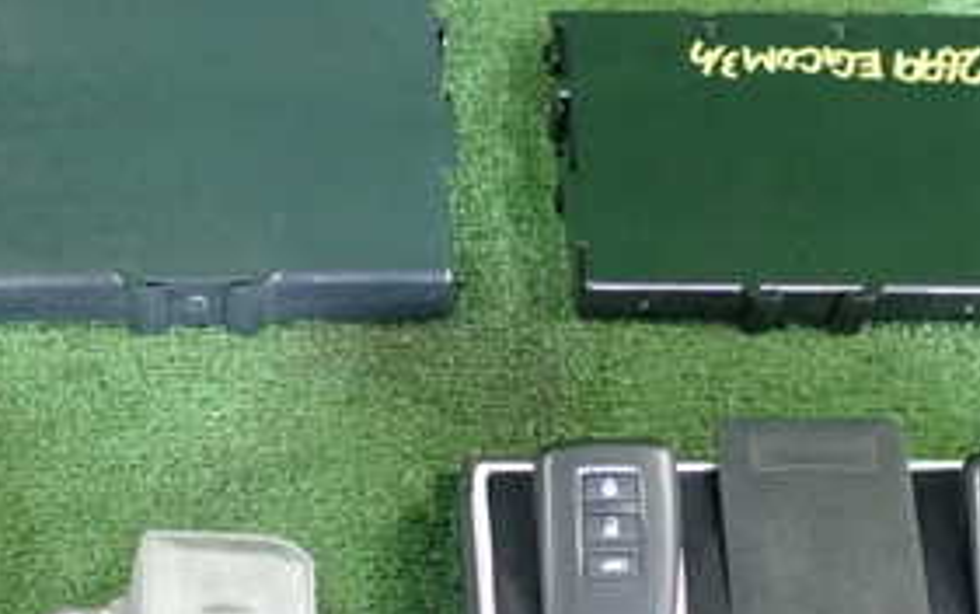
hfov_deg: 23.8
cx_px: 244
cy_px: 356
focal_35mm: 86
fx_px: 2298
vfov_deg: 15.2
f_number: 2.7
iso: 800
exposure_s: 1/30
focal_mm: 6.86
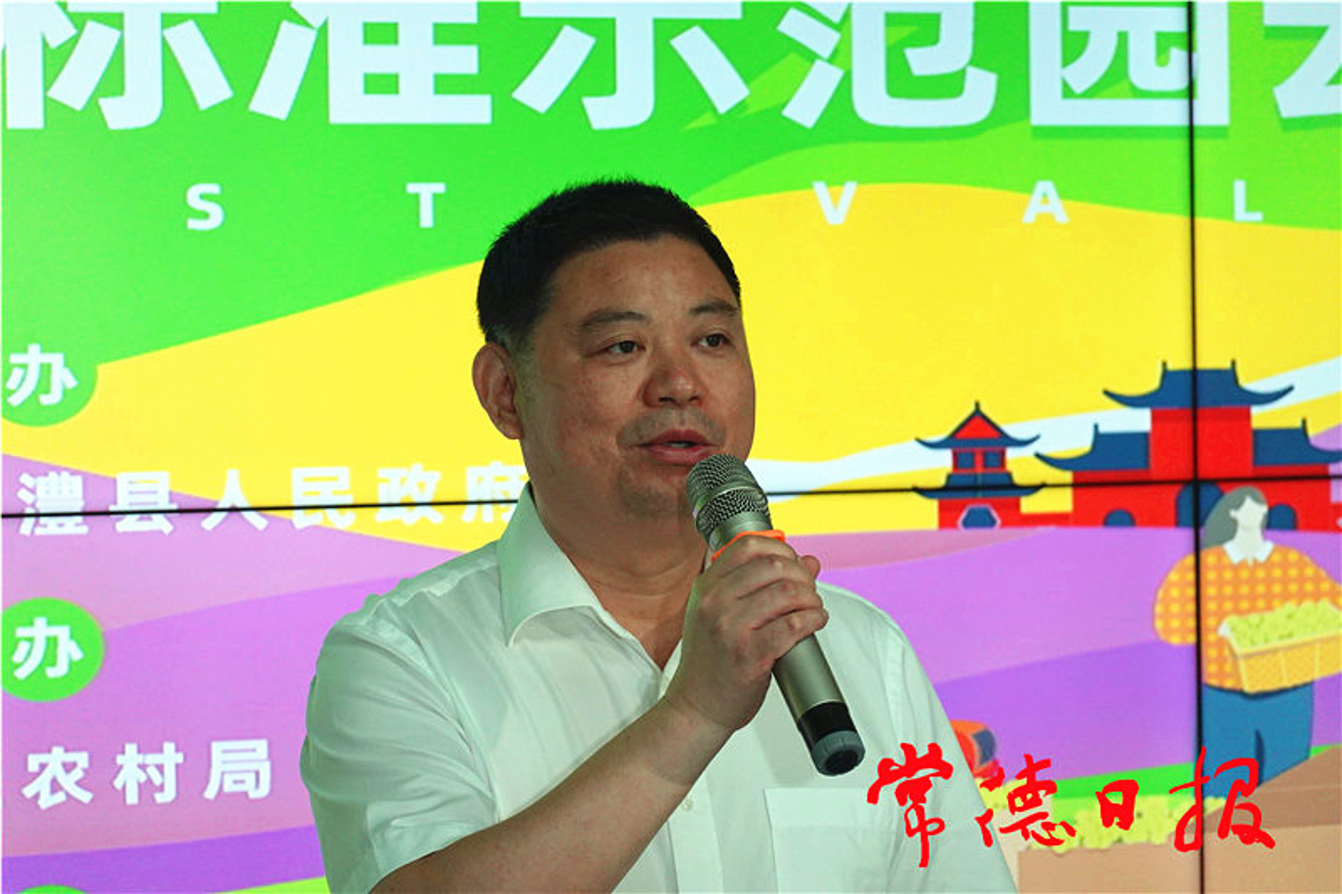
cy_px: 447
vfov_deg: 6.9
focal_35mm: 200
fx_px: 7454
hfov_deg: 10.3
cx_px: 671
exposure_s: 1/200
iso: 800
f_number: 4.5
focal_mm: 71.99
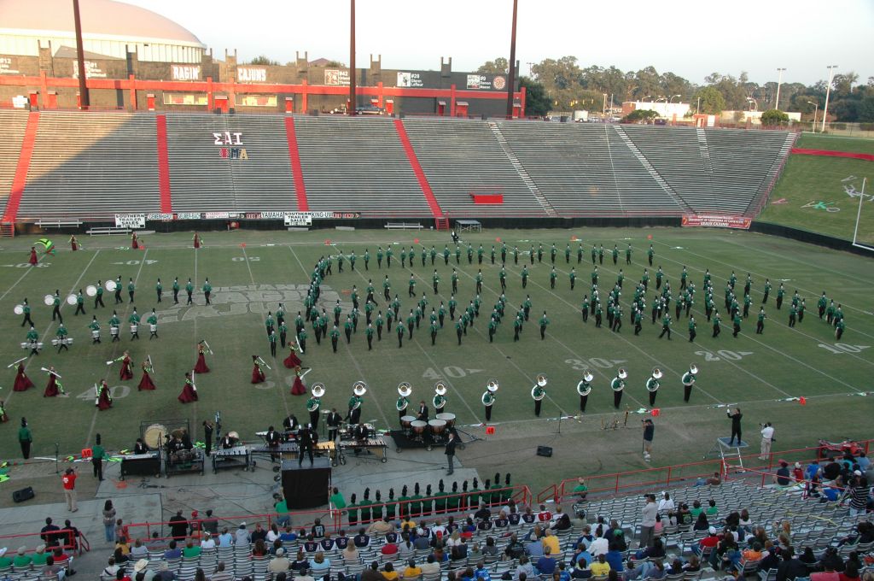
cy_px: 290
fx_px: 800
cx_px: 437
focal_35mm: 33
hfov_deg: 57.3
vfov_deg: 39.9
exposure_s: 1/125
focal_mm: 22
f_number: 5.6
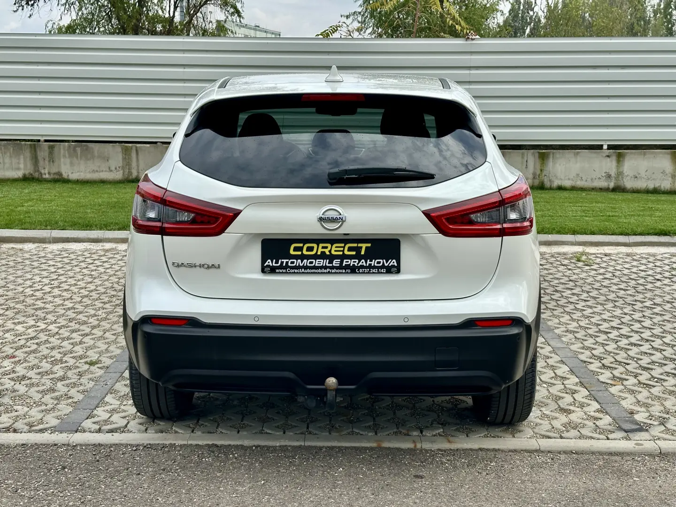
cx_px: 338
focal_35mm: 48
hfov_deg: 39.7
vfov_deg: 30.3
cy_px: 254
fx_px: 937
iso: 64
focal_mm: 6.86
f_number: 1.78
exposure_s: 1/2469
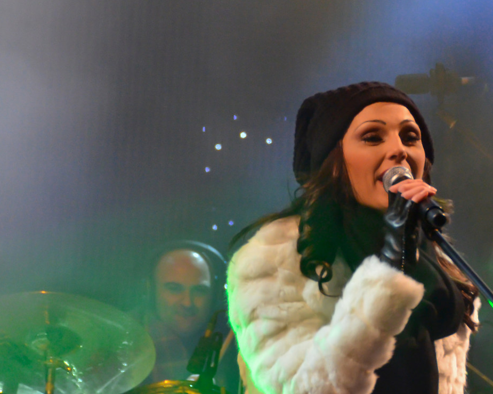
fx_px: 5052
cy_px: 118
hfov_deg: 5.6
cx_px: 552
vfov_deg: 4.5
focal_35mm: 346
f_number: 5.3
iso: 1000
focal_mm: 95
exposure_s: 1/200
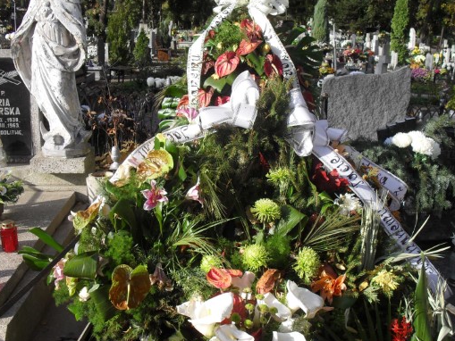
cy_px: 179
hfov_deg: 42.9
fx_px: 578
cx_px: 248
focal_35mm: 44
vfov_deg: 32.9
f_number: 3.2
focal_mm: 6.3
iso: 100
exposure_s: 1/500
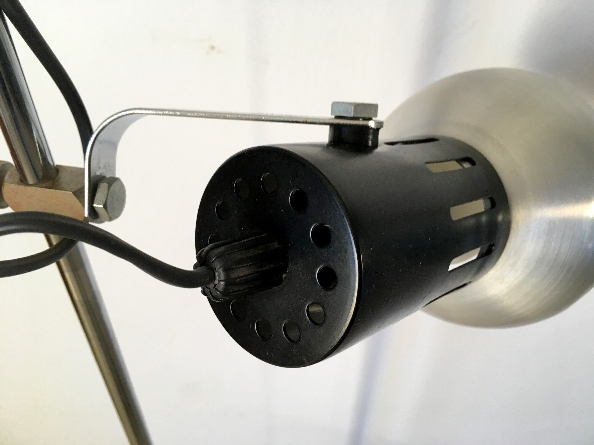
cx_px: 297
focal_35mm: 29
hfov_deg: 61.7
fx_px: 498
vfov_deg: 48.2
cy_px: 222
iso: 100
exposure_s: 1/33
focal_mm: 4.15
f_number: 2.2
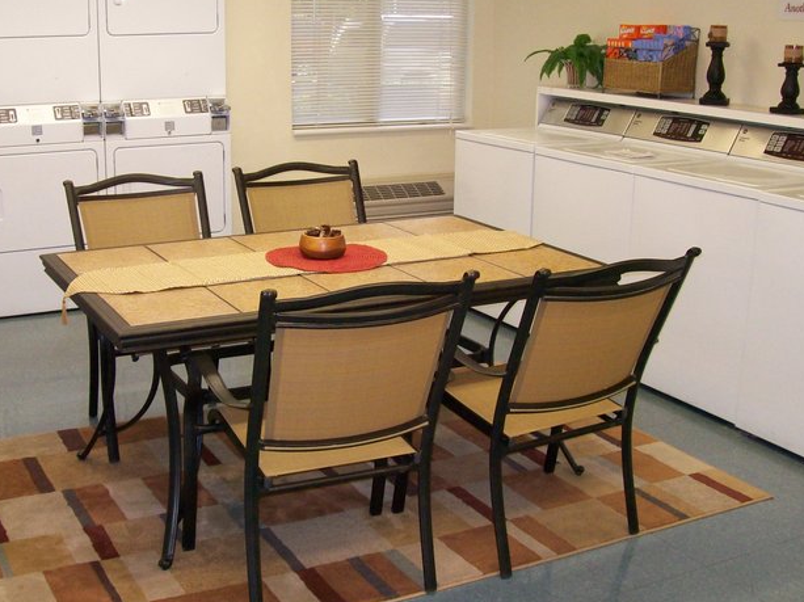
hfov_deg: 40.3
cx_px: 328
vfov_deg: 30.8
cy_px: 271
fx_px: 1091
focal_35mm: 47
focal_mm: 6
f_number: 2.7
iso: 200
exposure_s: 1/64
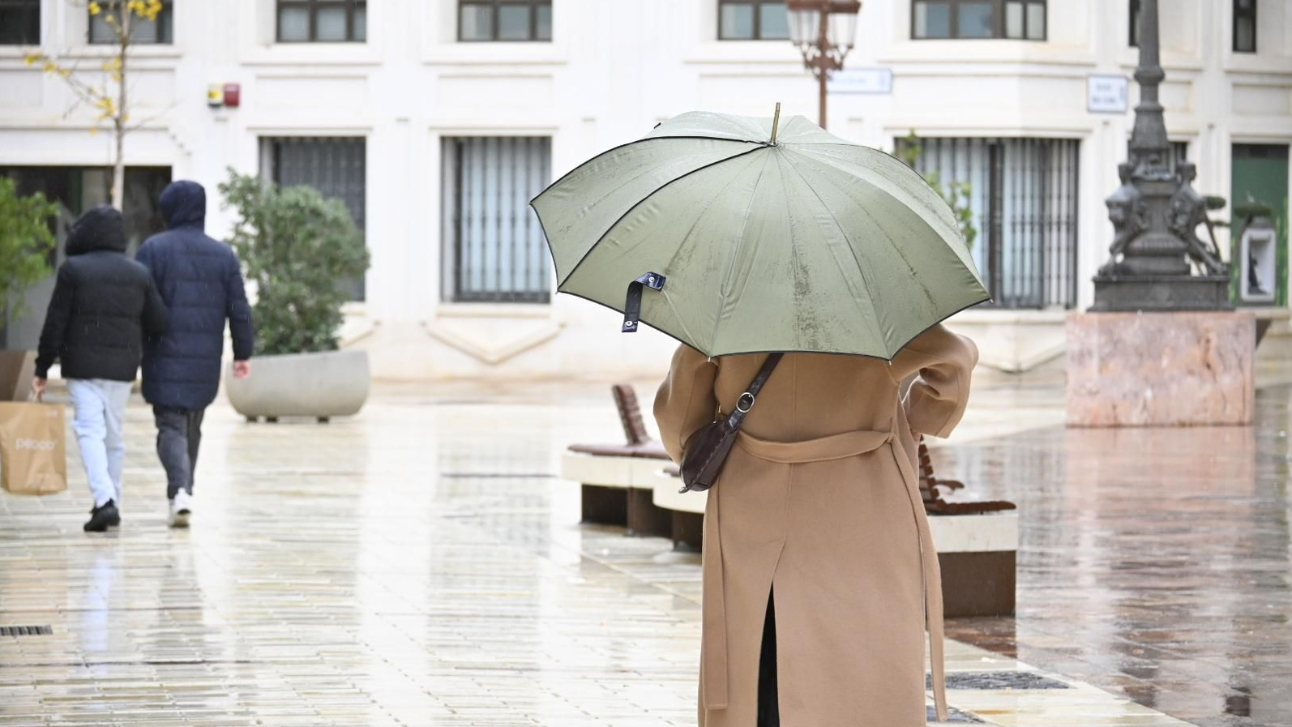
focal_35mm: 164
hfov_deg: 13.1
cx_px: 646
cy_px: 371
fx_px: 5619
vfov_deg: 7.4
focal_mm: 104
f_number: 5
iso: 1000
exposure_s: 1/250
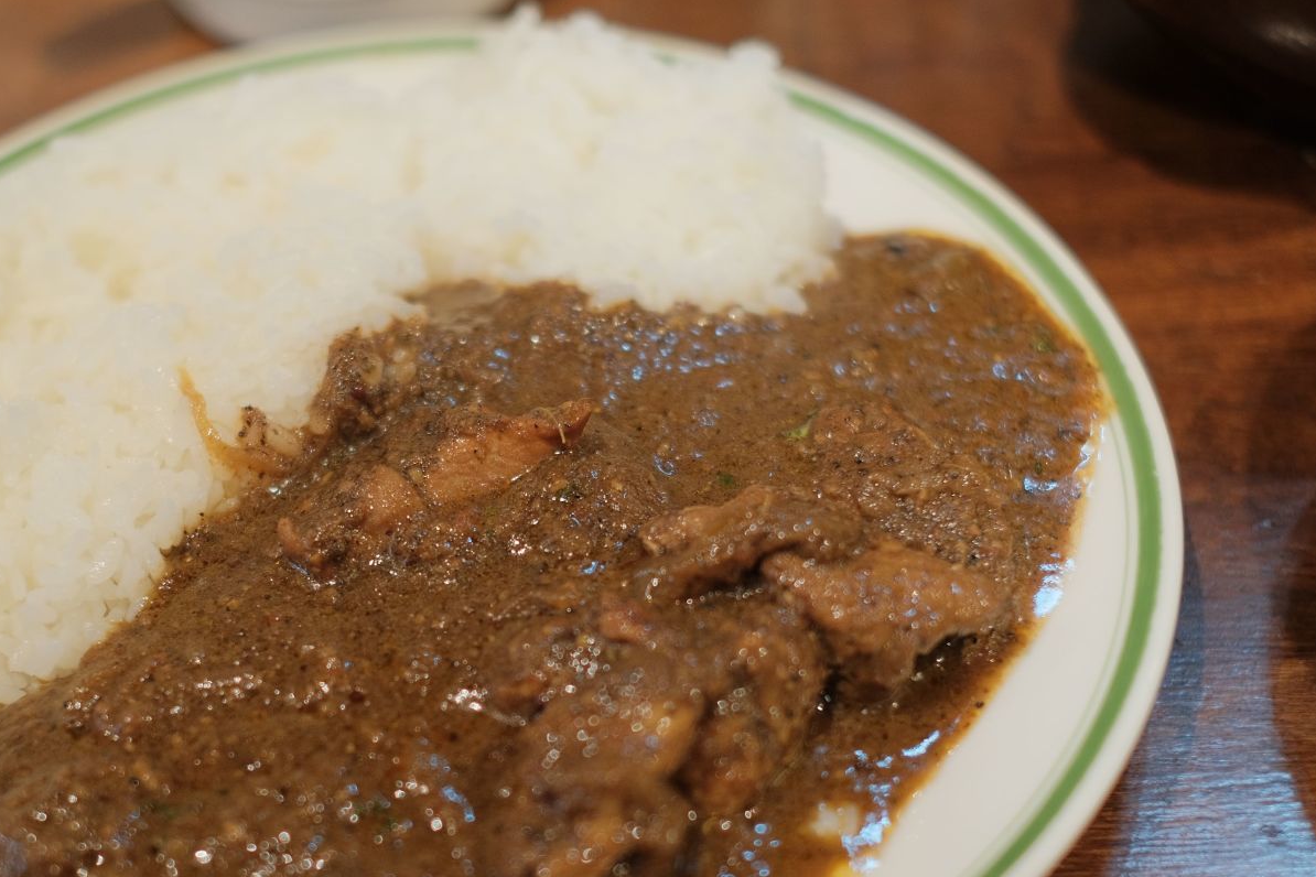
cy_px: 565
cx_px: 504
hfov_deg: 28.4
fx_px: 2595
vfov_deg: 19.1
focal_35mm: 71
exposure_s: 1/60
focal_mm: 35
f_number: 1.8
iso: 640
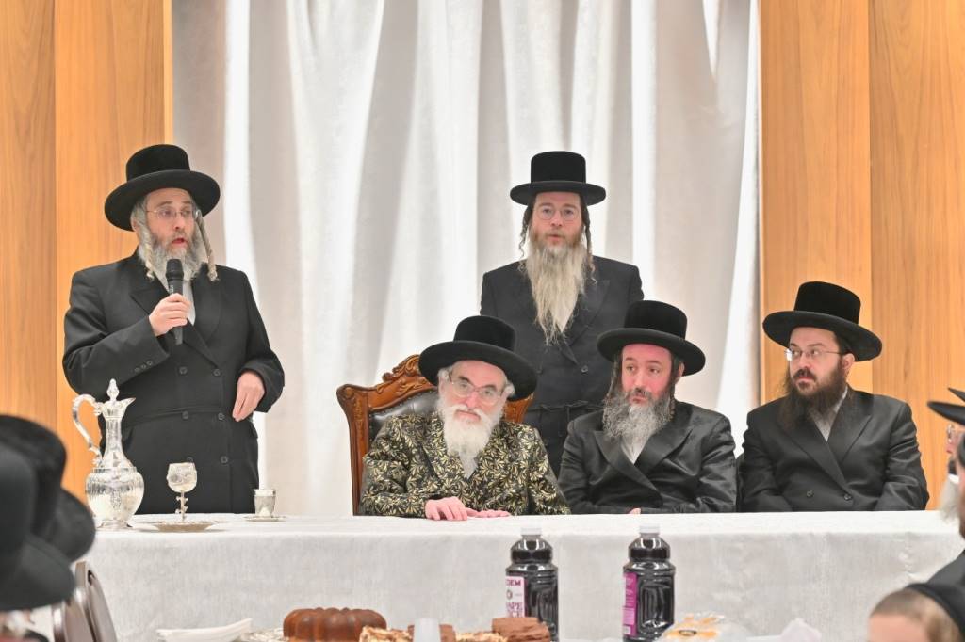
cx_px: 482
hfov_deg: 17.1
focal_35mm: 120
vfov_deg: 11.4
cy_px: 321
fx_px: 3215
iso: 800
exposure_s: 1/200
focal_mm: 80
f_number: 4
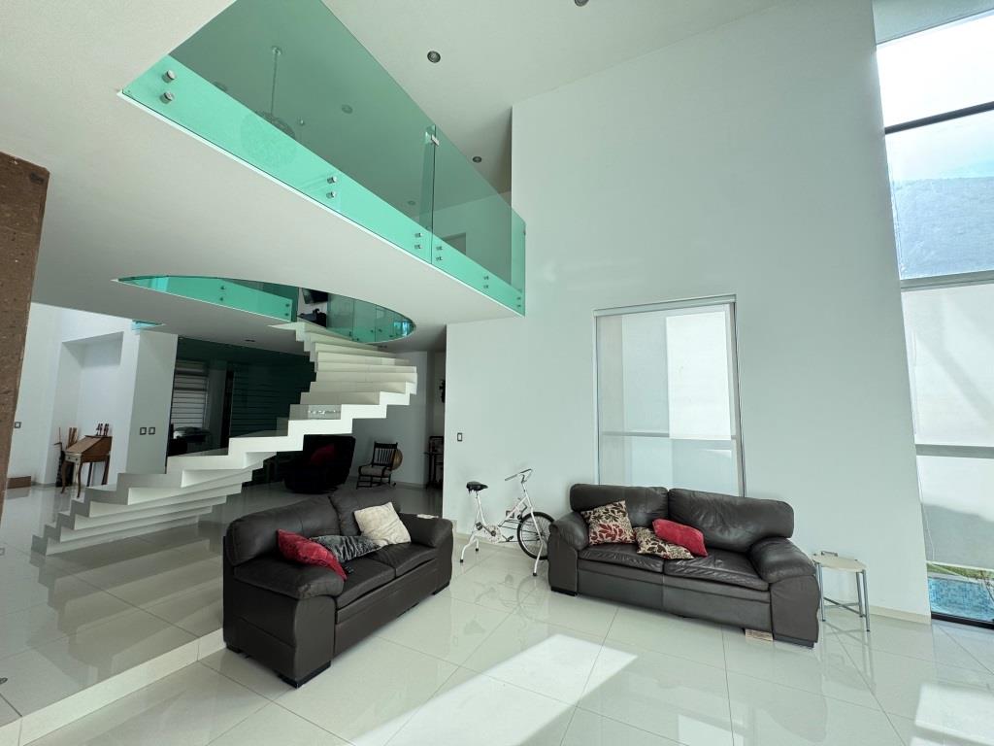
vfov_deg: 85.7
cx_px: 497
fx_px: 402
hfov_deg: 102.1
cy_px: 373
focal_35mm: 14
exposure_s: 1/148
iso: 40
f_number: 2.2
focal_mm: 2.22
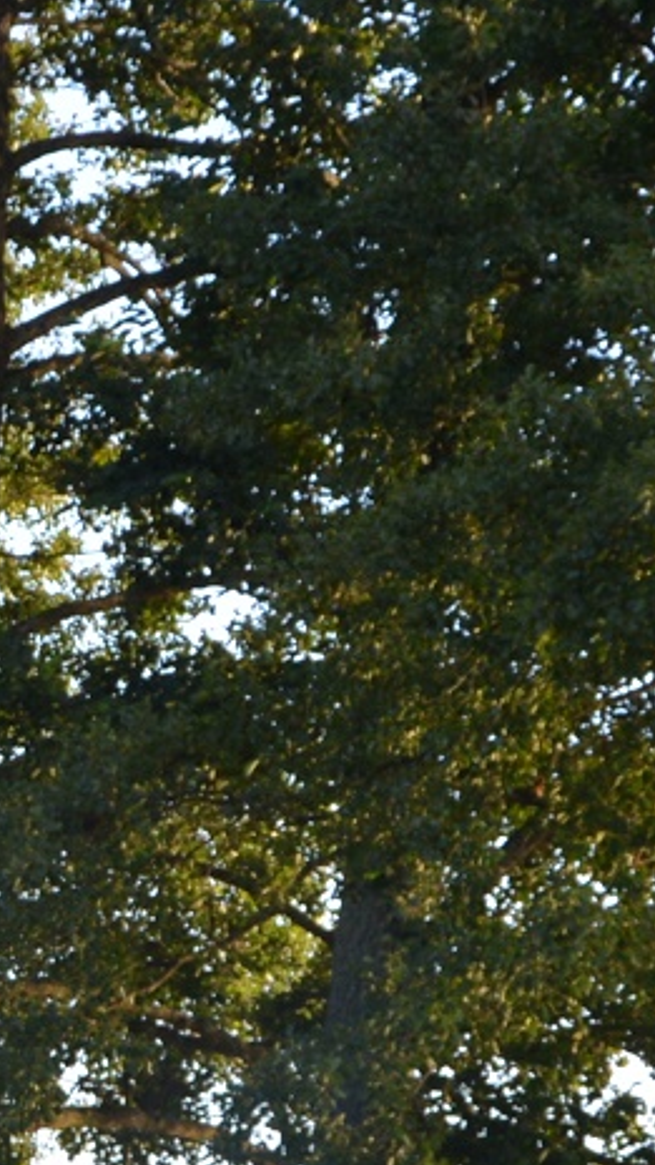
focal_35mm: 285
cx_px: -577
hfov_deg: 4.2
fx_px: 8791
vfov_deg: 7.5
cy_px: 1147
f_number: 5.6
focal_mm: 35
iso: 200
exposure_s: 1/125
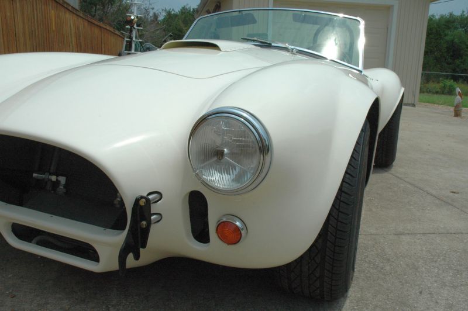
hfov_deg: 57.3
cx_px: 234
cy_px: 156
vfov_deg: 39.9
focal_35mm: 33
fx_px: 429
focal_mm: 22
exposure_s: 1/1000
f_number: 16
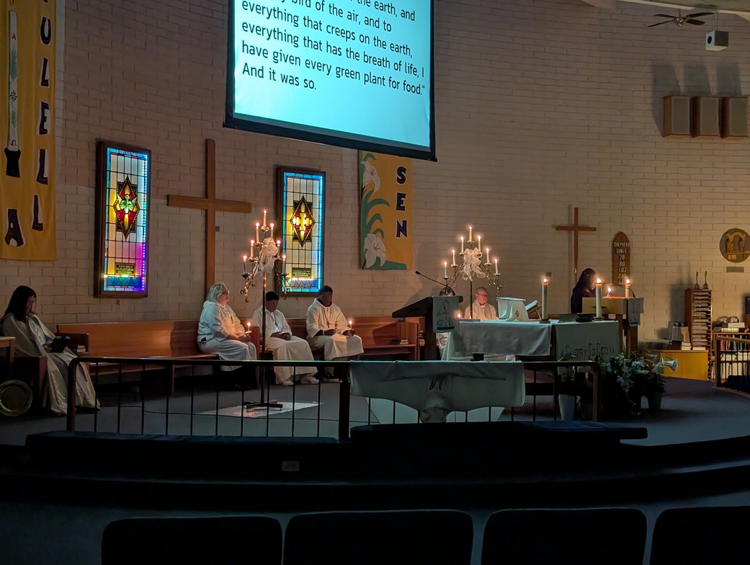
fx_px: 1063
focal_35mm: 49
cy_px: 282
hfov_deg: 38.9
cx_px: 375
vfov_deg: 29.8
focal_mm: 6.9
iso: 161
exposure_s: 1/24
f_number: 1.68
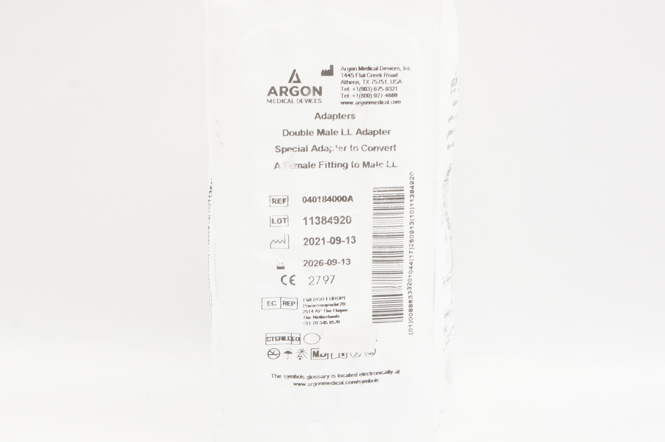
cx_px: 332
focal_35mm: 82
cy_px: 221
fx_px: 1522
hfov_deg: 24.6
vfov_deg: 16.5
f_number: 11
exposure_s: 1/25
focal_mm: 55
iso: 800
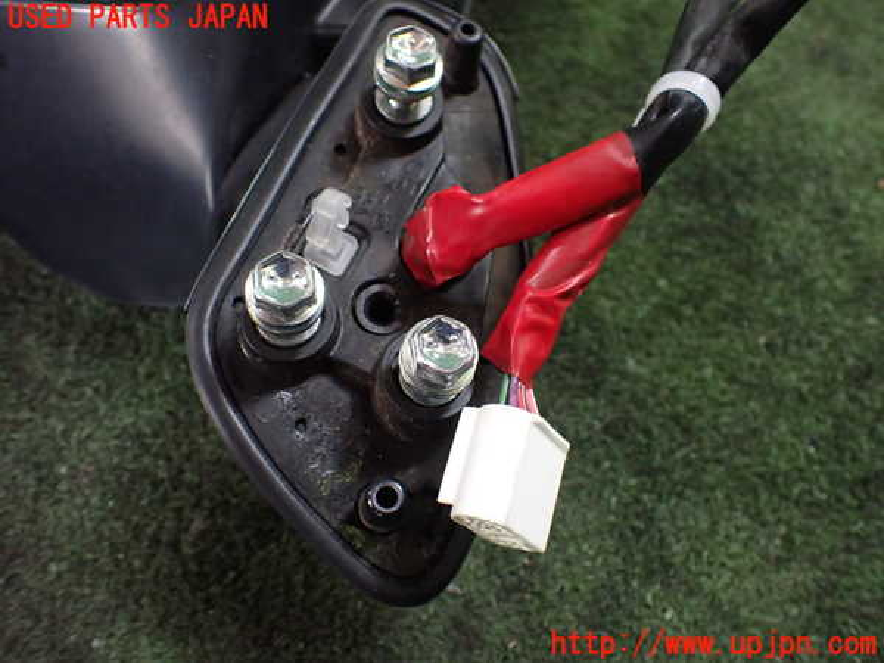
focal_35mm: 30
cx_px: 442
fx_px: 766
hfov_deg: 60.0
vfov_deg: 46.8
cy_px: 332
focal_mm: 5.4
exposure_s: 1/125
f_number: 2.3
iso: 640
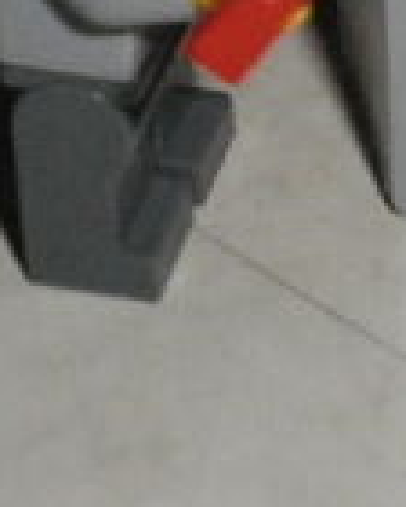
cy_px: -91
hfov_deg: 7.7
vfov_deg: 9.5
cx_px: 221
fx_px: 3019
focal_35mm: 201
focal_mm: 8.2
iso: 640
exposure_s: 1/320
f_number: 10.8
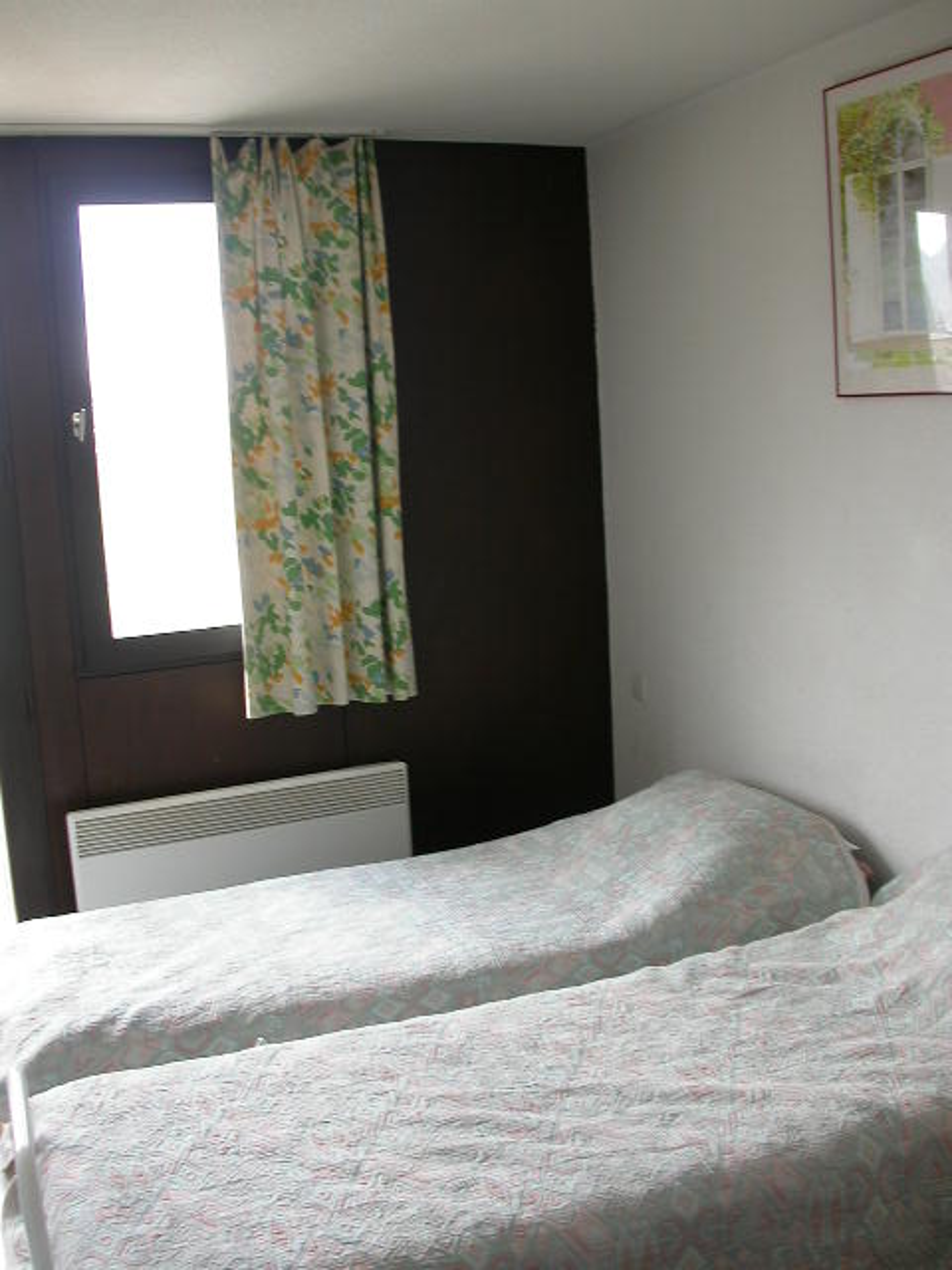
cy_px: 635
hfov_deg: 37.7
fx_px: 1393
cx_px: 476
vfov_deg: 49.0
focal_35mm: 38
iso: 100
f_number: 3.3
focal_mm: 7.85
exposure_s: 1/61.4
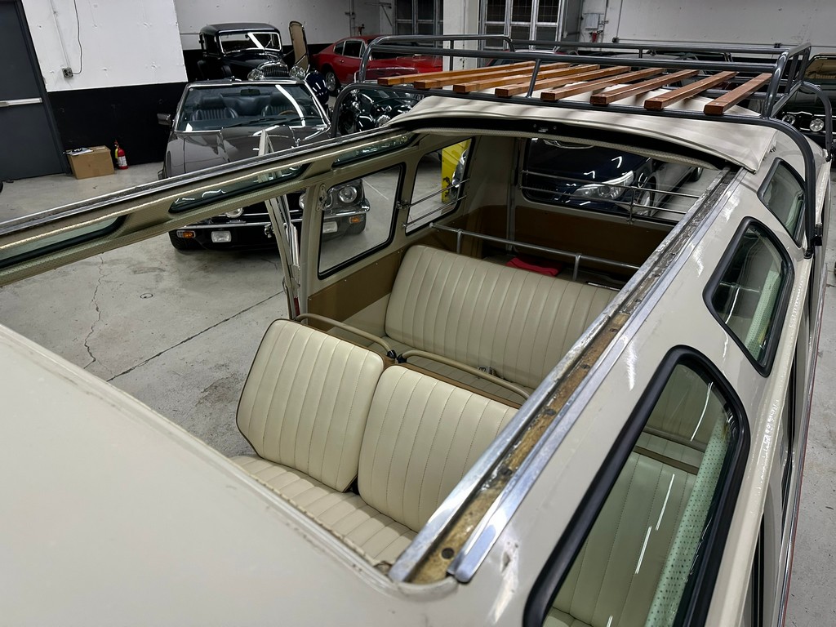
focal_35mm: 24
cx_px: 418
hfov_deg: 71.6
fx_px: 580
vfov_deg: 56.8
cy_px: 314
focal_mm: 6.86
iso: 160
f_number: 1.78
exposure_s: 1/120
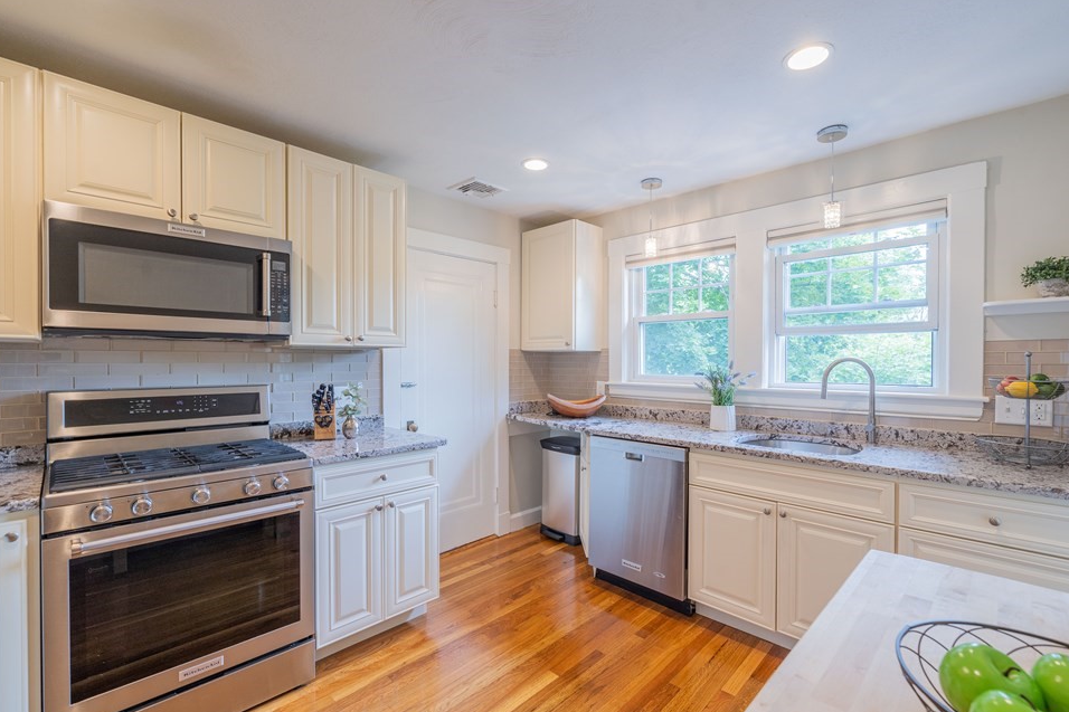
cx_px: 541
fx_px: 445
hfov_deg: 100.4
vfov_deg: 77.3
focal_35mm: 15
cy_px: 368
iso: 400
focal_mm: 14
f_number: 7.1
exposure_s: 1/40
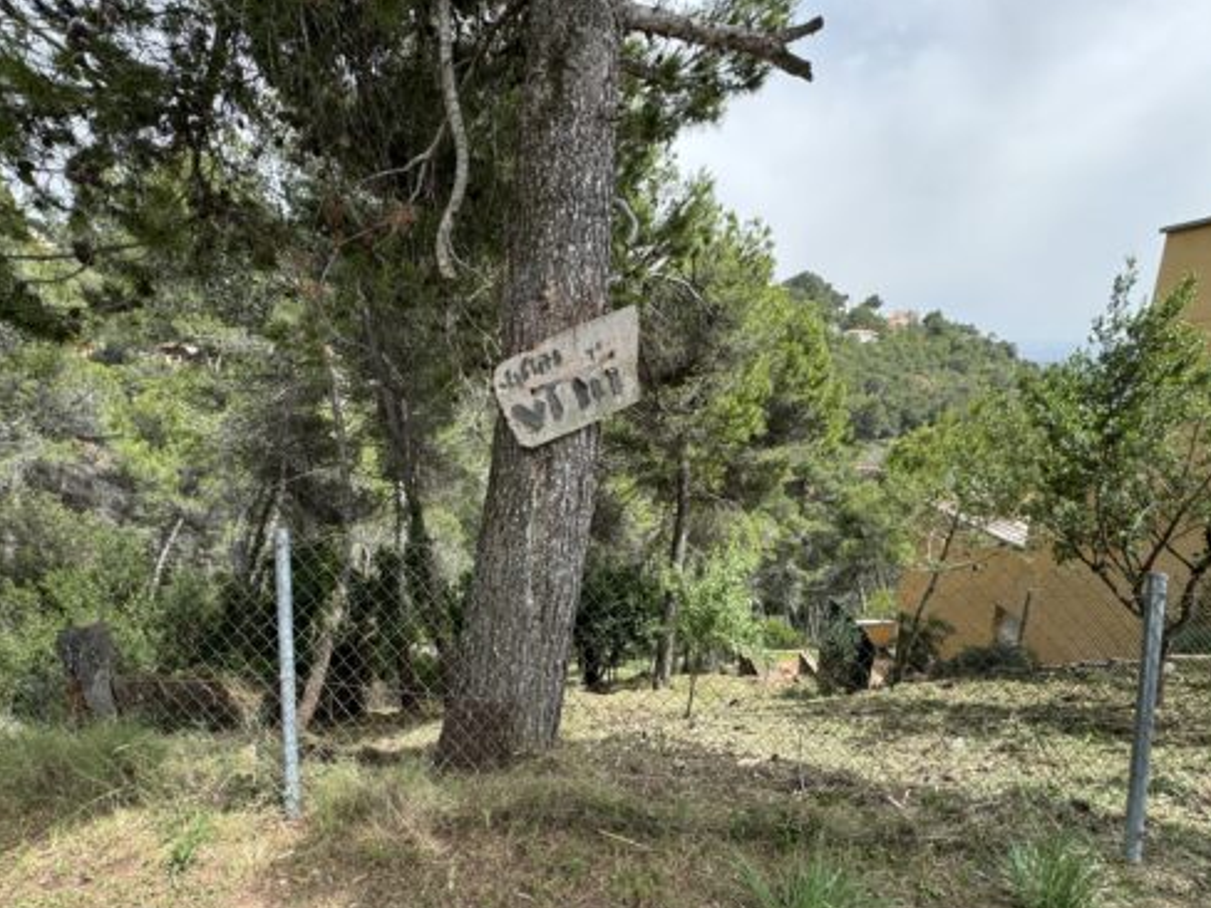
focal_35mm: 17
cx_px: 551
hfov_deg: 90.8
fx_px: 595
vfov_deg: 74.1
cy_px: 536
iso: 50
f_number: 2.2
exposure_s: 1/492
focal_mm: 2.22
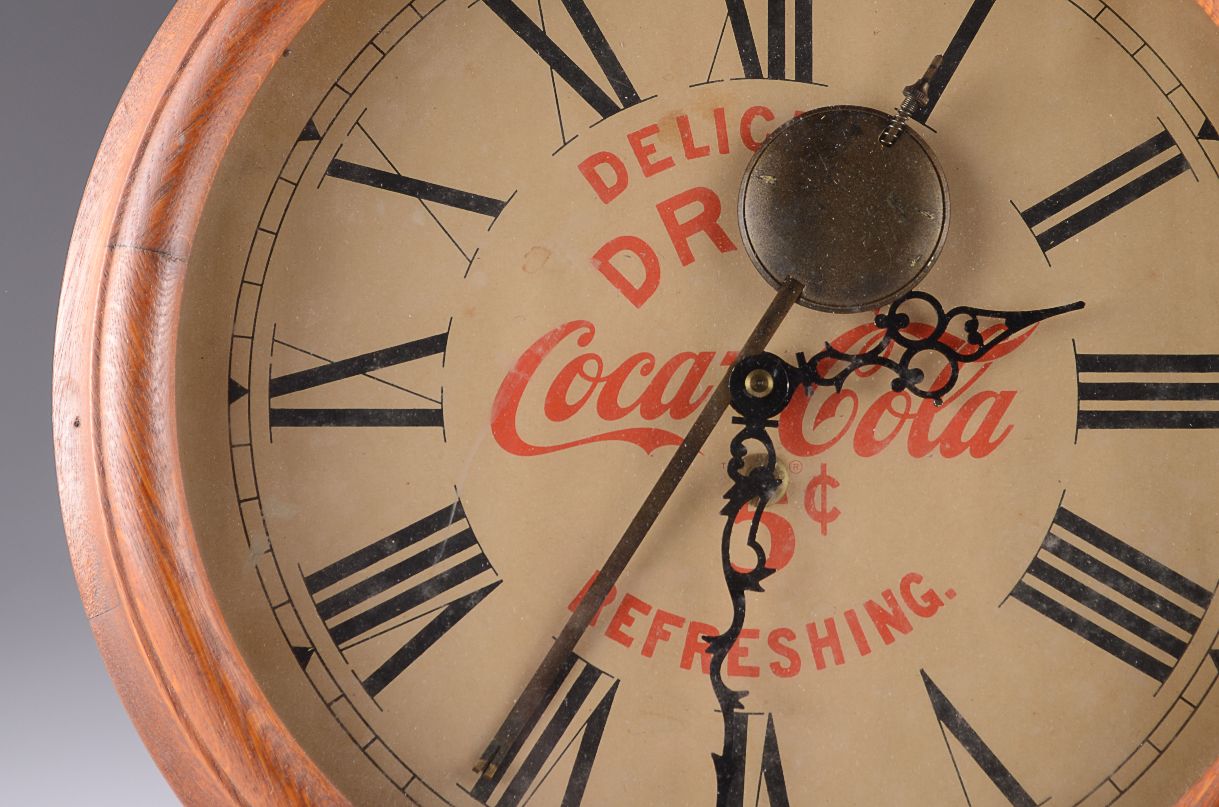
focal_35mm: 82
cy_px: 404
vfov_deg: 16.5
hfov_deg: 24.7
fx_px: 2788
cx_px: 610
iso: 100
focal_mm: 55
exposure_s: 1/80
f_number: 9
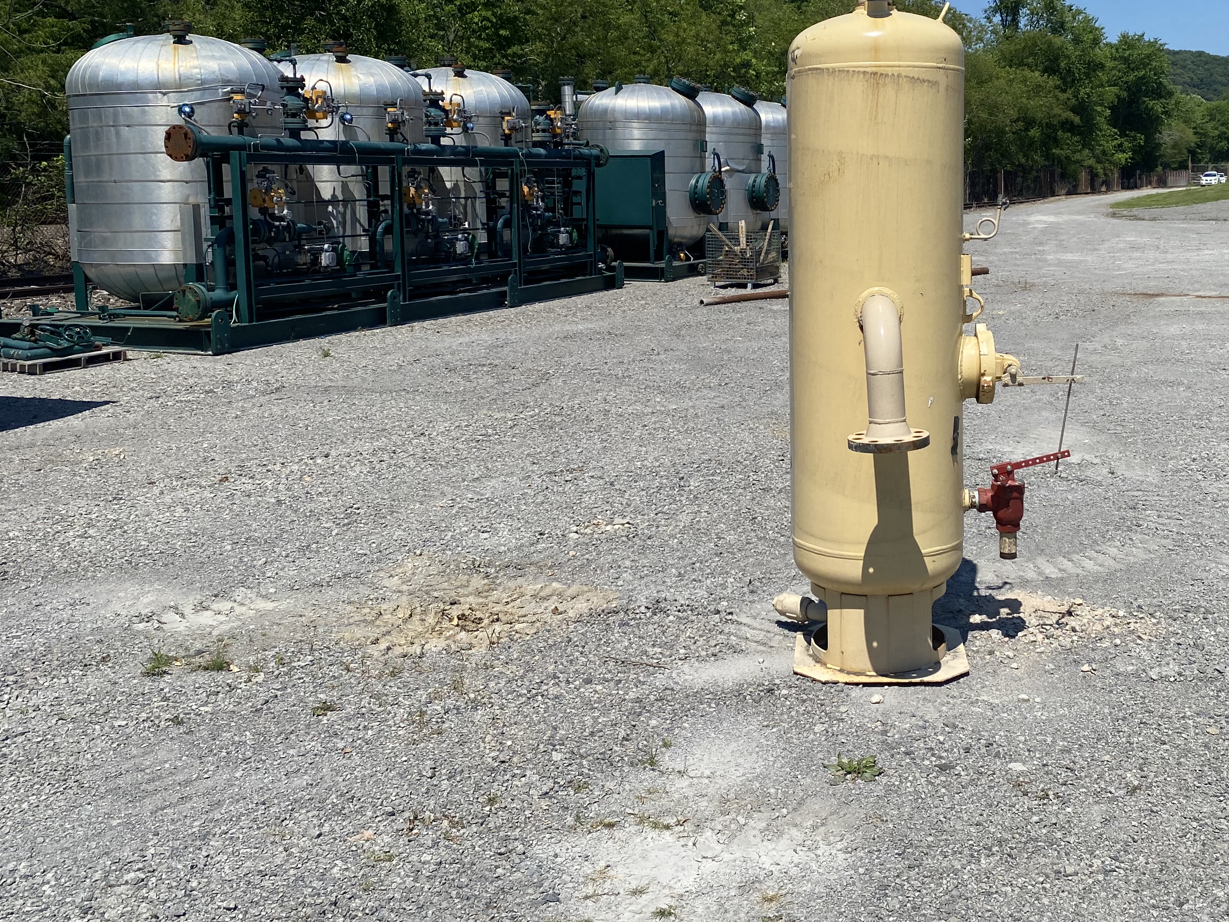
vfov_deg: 38.4
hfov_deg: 49.2
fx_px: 1314
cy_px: 336
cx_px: 826
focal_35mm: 37
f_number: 1.8
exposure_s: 1/3984
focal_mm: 4.25
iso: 32
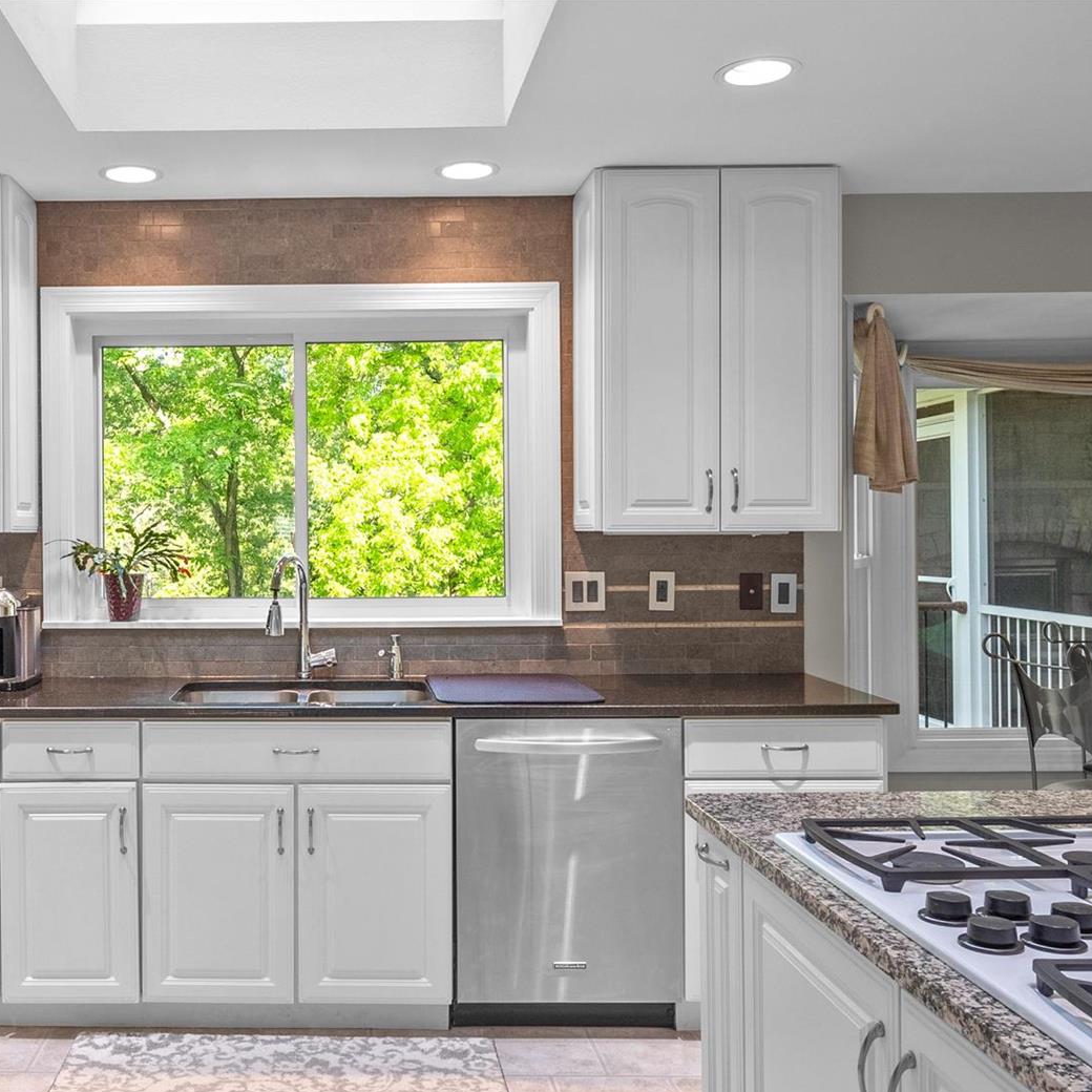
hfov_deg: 47.1
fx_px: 1213
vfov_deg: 48.4
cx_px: 312
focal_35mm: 34
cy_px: 558
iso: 400
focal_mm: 13
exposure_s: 1/15
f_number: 6.3
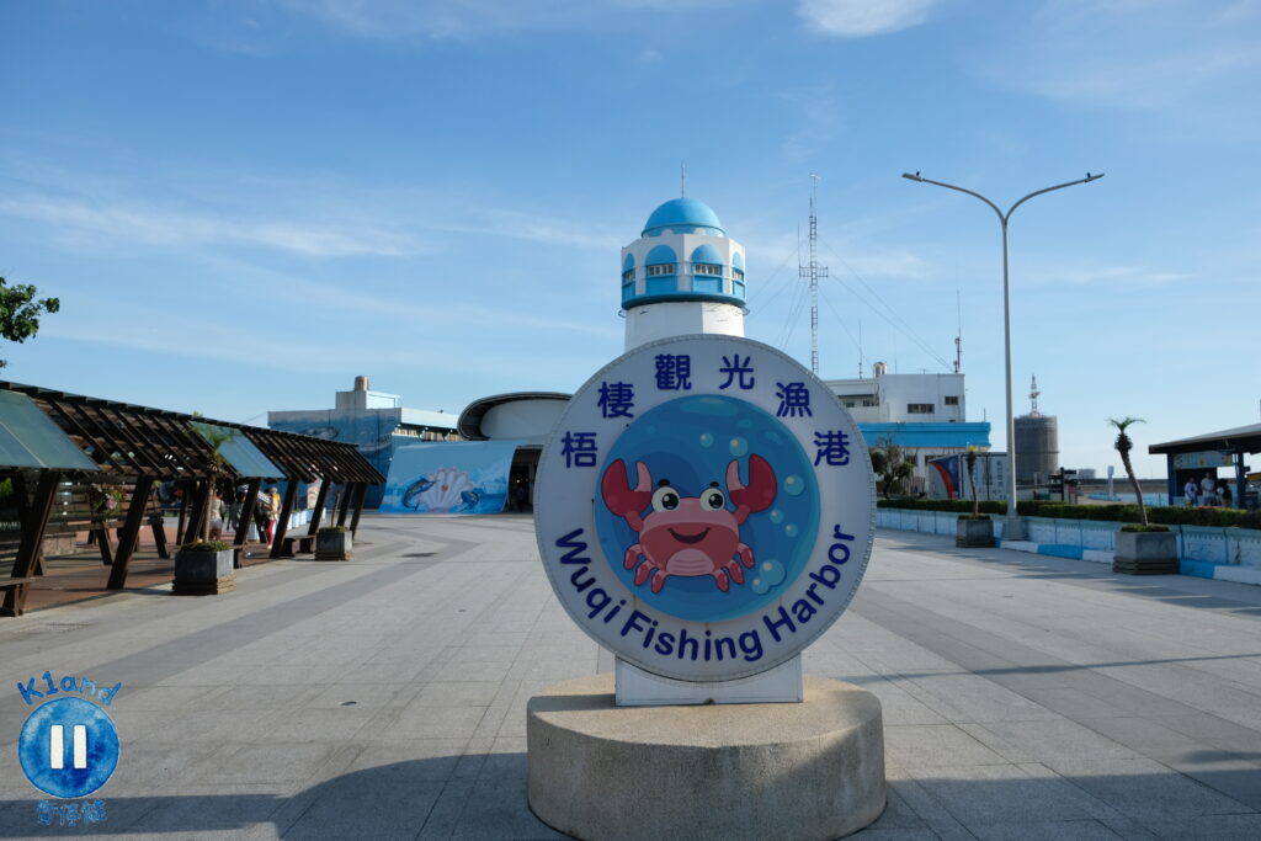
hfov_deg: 67.4
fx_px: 946
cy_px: 420
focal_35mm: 27
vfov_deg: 47.9
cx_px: 630
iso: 320
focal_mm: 18
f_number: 5.6
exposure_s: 1/800
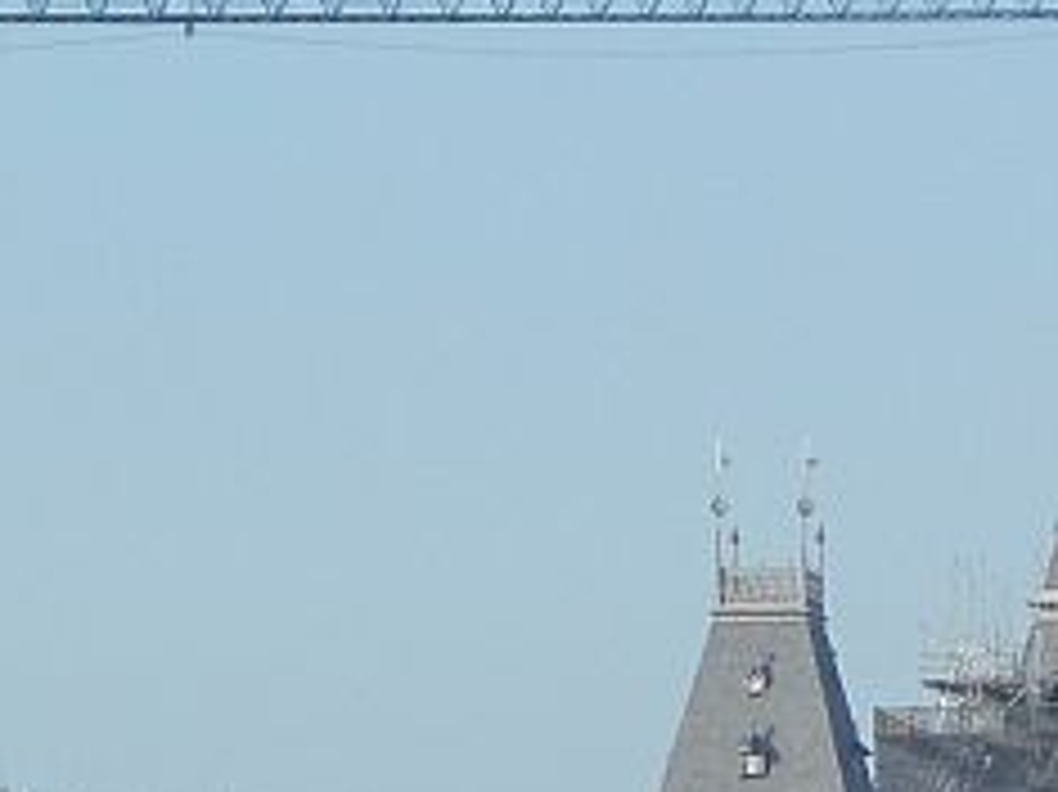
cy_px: 963
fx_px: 13869
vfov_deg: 3.3
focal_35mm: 454
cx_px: 1279
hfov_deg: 4.4
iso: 80
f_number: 4.3
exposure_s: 1/400
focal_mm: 17
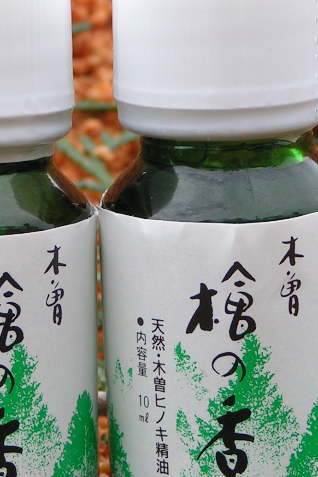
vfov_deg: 9.6
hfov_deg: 6.4
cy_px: 234
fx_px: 2835
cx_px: 100
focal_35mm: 214
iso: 50
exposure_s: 1/125
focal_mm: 15.9
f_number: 4.5
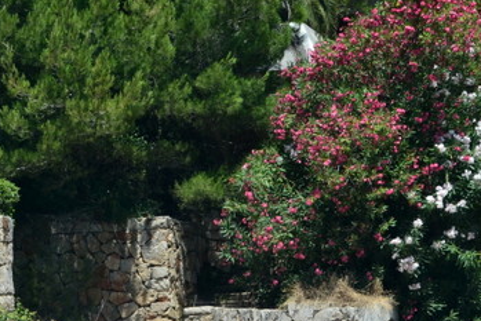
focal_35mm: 110
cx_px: 110
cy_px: 134
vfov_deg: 12.5
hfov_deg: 18.4
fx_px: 1470
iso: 400
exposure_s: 1/250
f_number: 10
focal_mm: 32
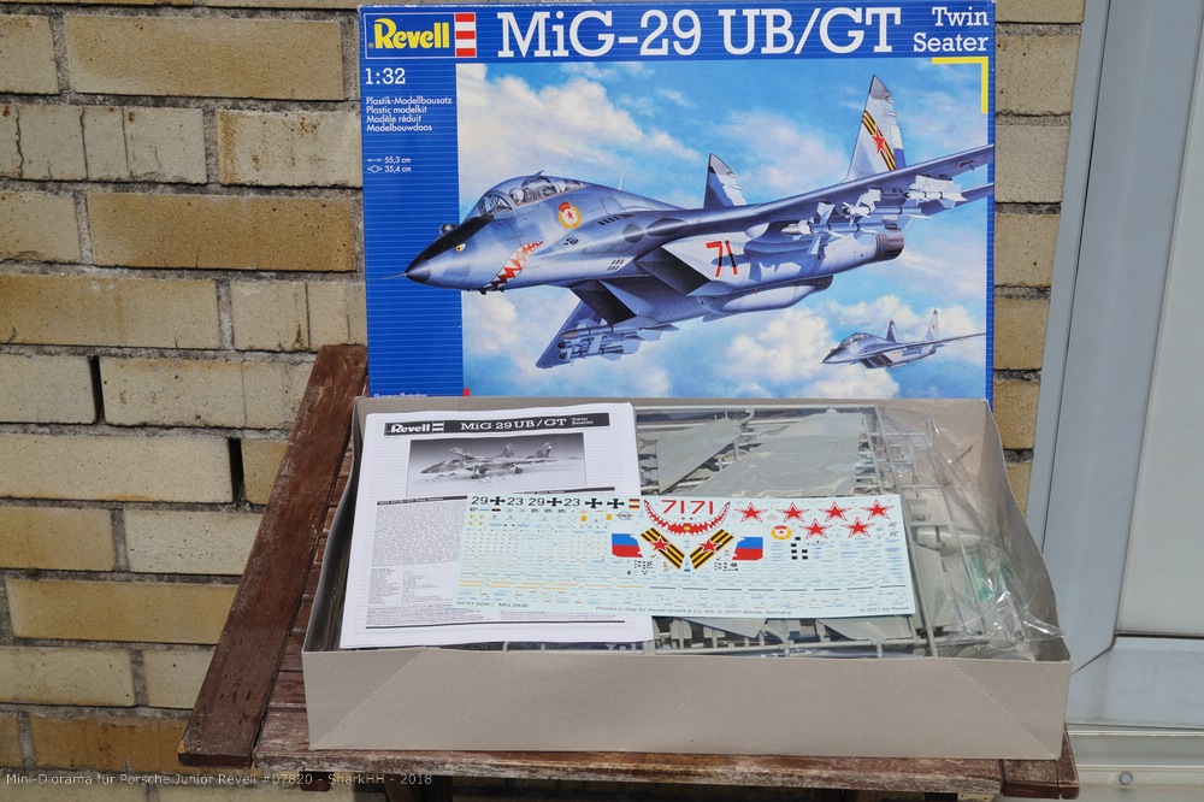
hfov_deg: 33.4
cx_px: 602
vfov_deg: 22.6
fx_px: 2006
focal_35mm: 60
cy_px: 401
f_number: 11
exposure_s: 1/400
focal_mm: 40
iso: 100
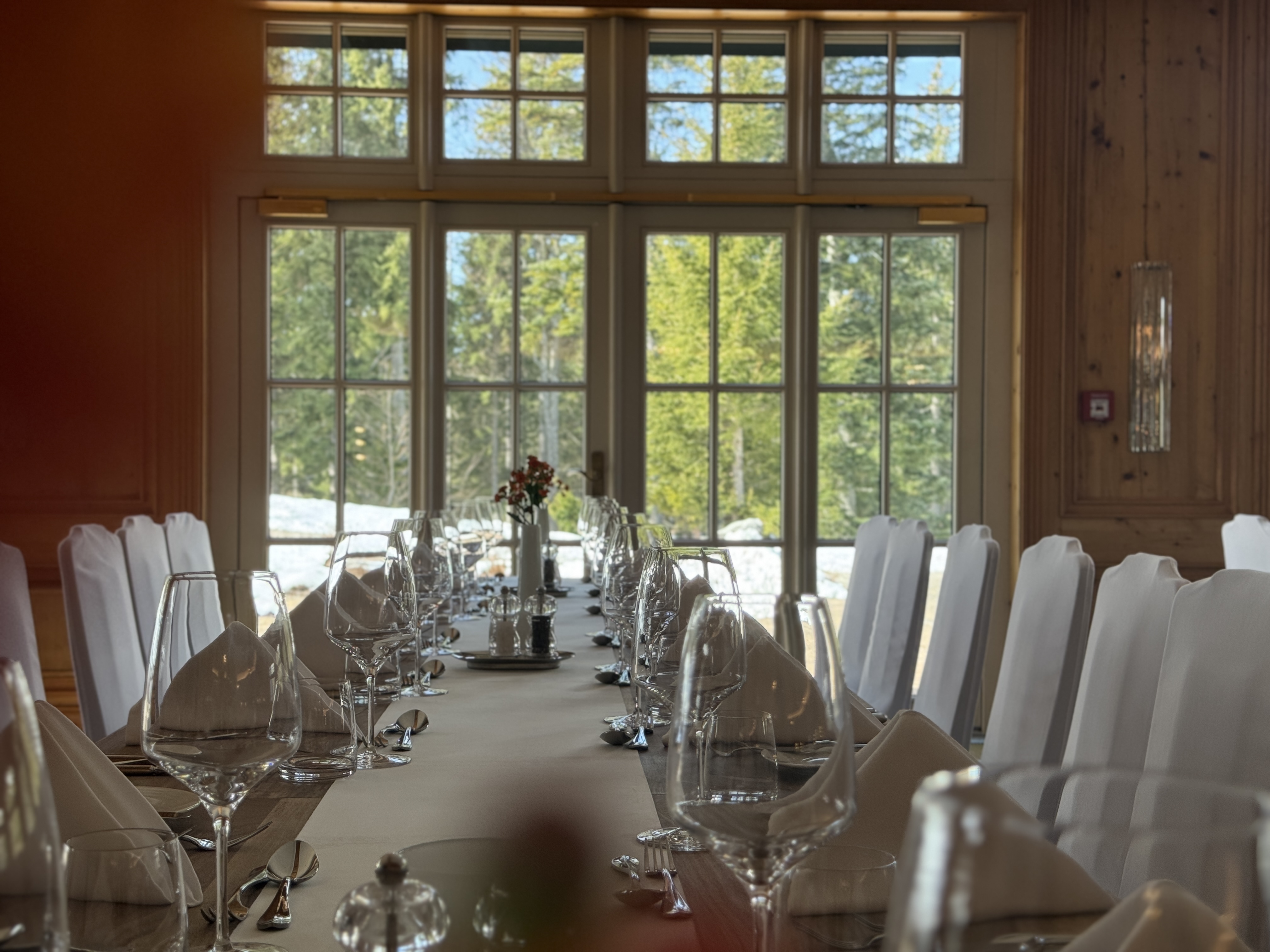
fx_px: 1761
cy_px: 476
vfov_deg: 30.3
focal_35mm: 48
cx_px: 635
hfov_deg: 39.7
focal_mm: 6.86
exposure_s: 1/379
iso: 64
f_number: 1.78
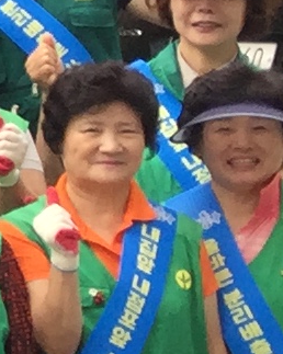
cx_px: -1216
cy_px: 111
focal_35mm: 286
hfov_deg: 4.5
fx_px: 2997
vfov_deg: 6.8
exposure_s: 1/395
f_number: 2.2
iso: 32
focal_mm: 4.15
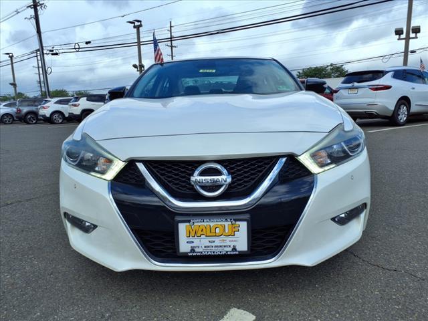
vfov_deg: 51.4
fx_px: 334
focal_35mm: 27
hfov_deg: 65.3
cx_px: 214
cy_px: 160
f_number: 1.9
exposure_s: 1/2500
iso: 40
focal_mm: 3.58
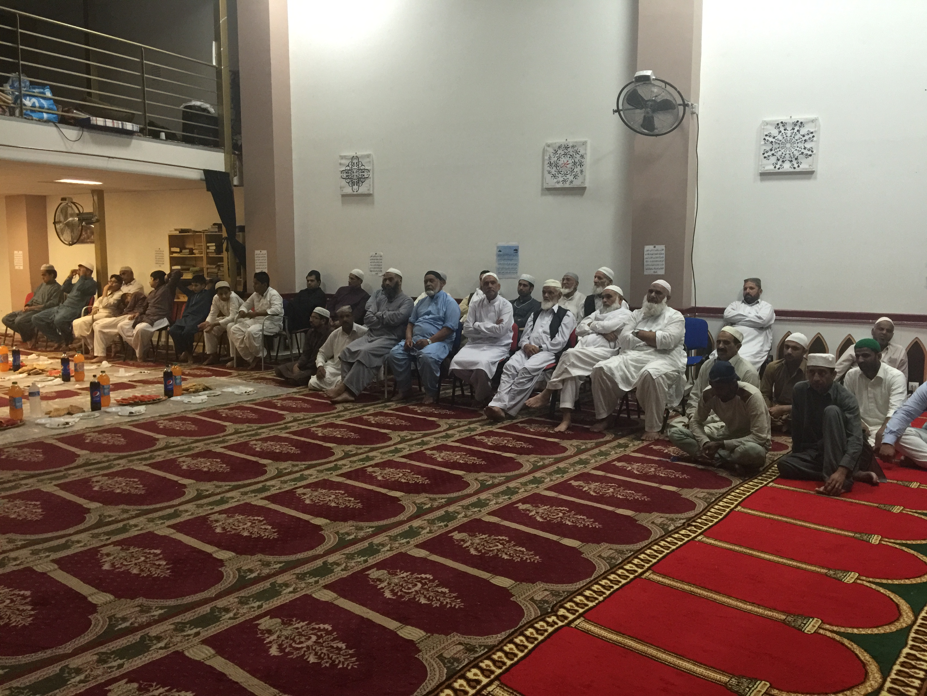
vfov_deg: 48.2
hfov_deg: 61.7
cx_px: 464
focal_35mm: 29
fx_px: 777
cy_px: 348
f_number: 2.2
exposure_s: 1/17
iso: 160
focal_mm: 4.15
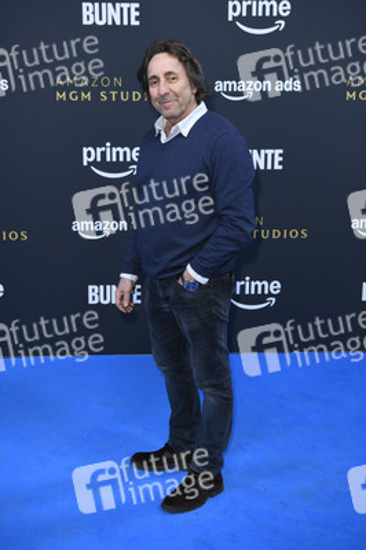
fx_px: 642
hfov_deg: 31.8
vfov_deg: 46.4
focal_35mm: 42
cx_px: 183
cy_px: 275
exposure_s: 1/400
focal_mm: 42
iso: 400
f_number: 4
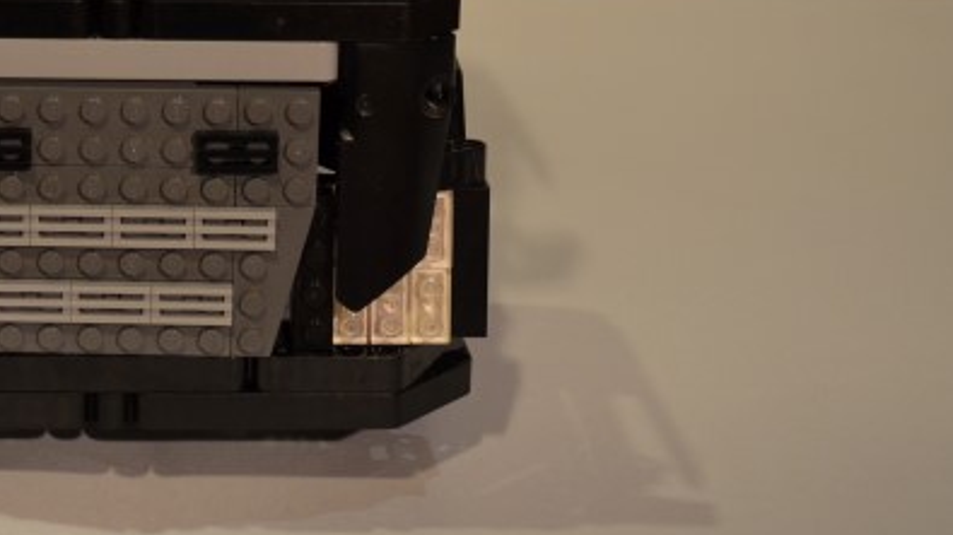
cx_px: 97
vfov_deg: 13.3
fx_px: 2249
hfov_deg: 23.3
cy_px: -77
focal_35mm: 89
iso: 800
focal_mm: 28
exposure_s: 1/30
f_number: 4.5
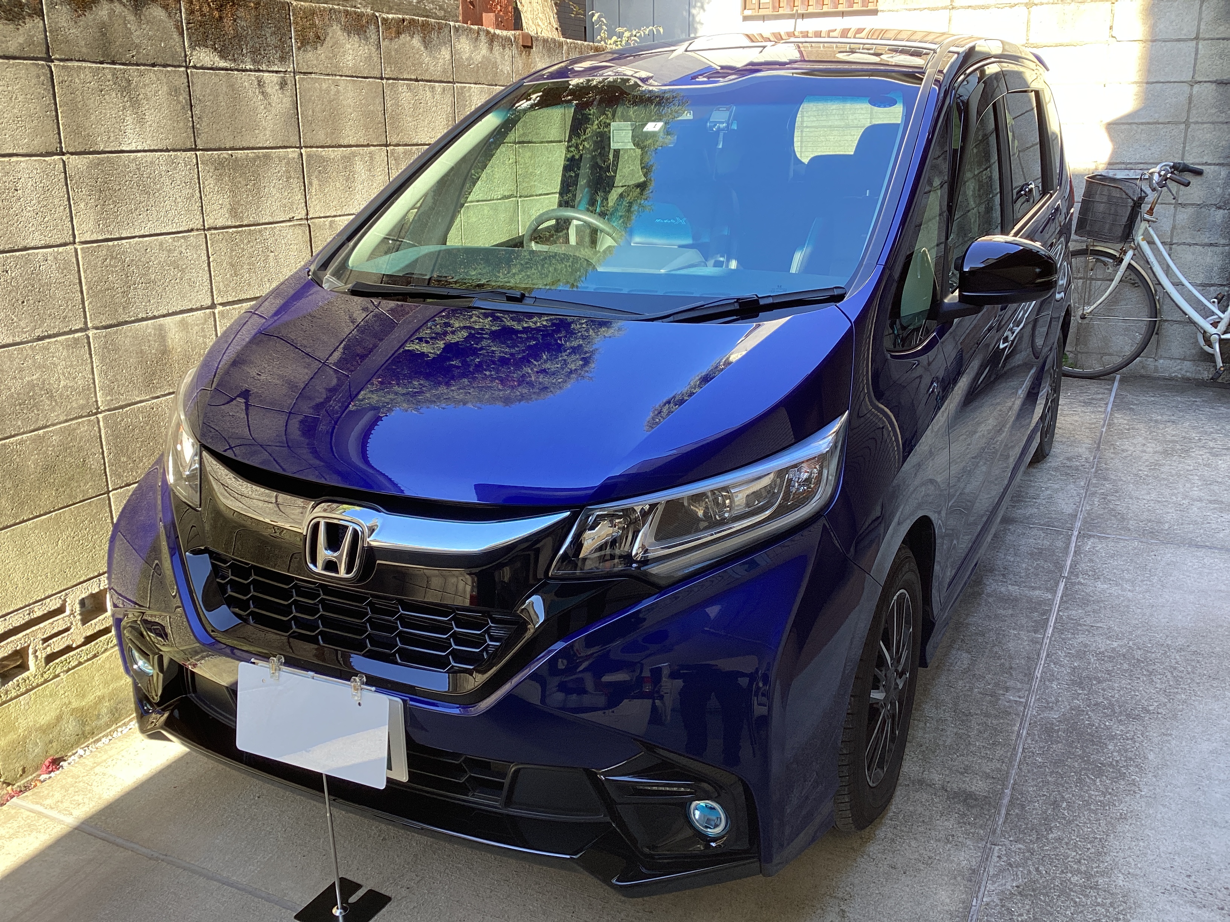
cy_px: 461
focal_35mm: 31
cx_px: 615
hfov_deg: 58.4
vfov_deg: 45.4
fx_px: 1102
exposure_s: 1/100
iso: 25
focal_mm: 3.3
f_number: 2.4
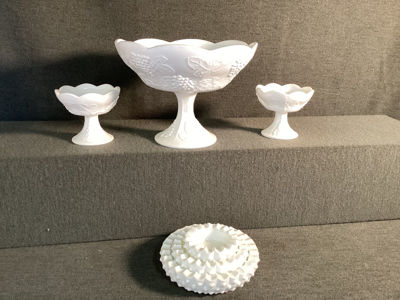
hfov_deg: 58.3
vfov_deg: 45.4
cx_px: 200
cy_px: 150
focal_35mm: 31
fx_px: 358
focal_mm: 3.3
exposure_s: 1/60
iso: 200
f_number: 2.4
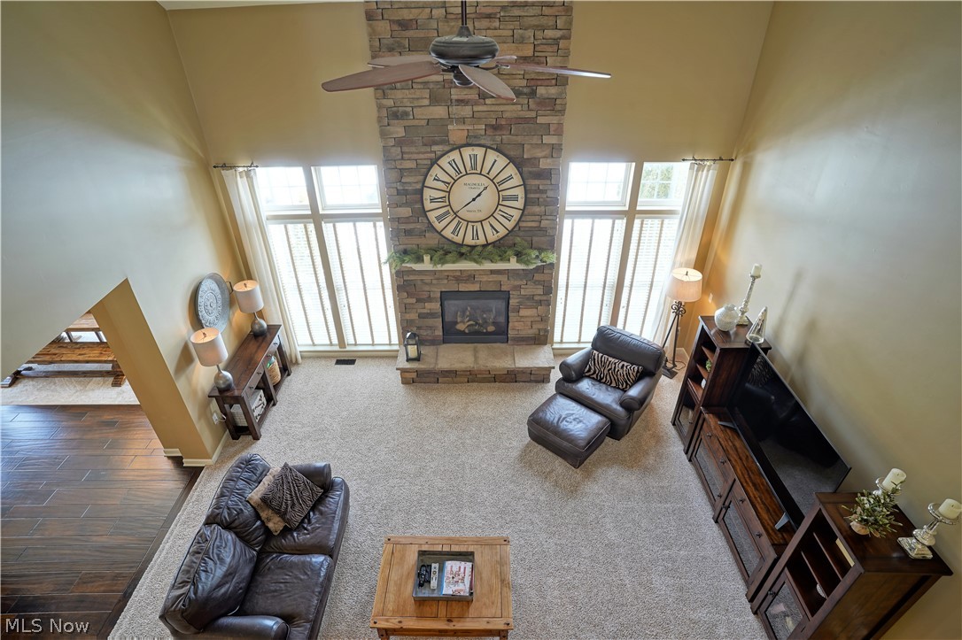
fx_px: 481
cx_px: 481
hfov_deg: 90.0
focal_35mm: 18
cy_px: 320
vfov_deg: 67.3
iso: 100
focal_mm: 18
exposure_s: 1/1.25
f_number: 8
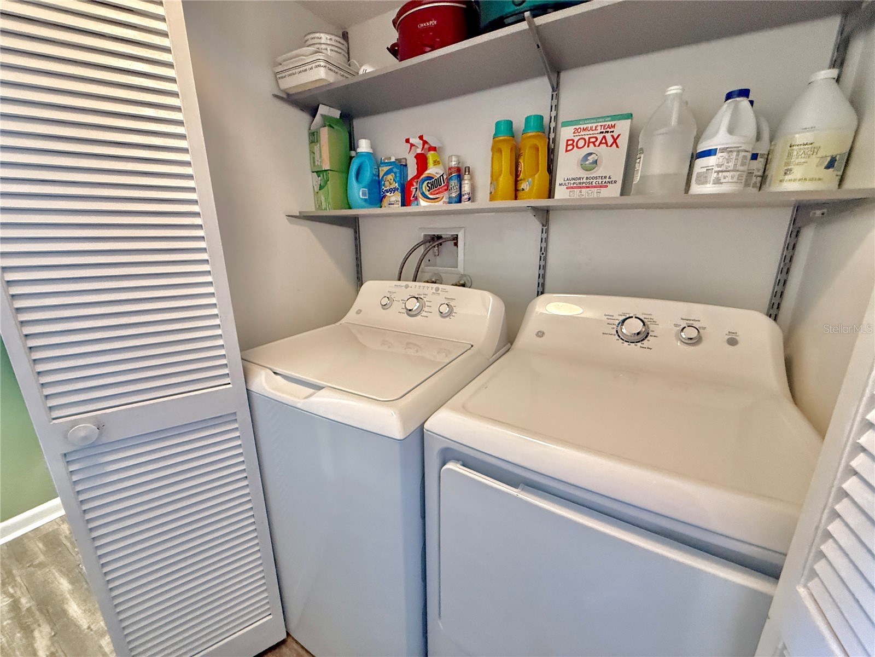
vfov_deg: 85.7
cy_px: 328
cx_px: 438
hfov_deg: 102.1
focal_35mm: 14
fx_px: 354
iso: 400
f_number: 2.2
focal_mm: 2.22
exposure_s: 1/60
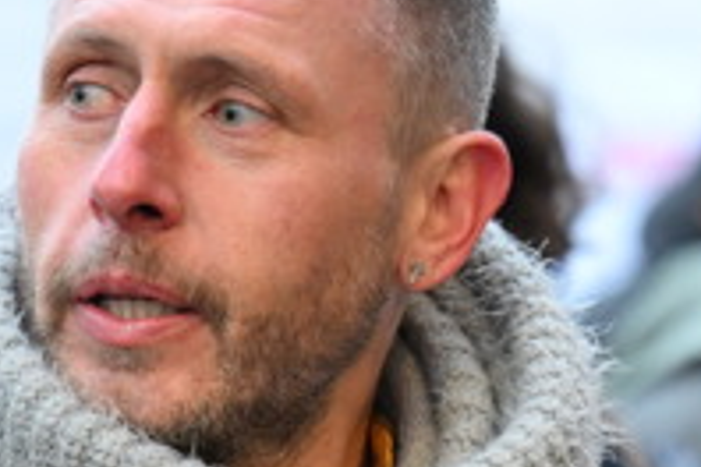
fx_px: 7788
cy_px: 559
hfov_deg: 5.2
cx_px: 163
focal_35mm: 400
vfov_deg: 3.4
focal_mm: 115
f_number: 3.5
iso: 3200
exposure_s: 1/400
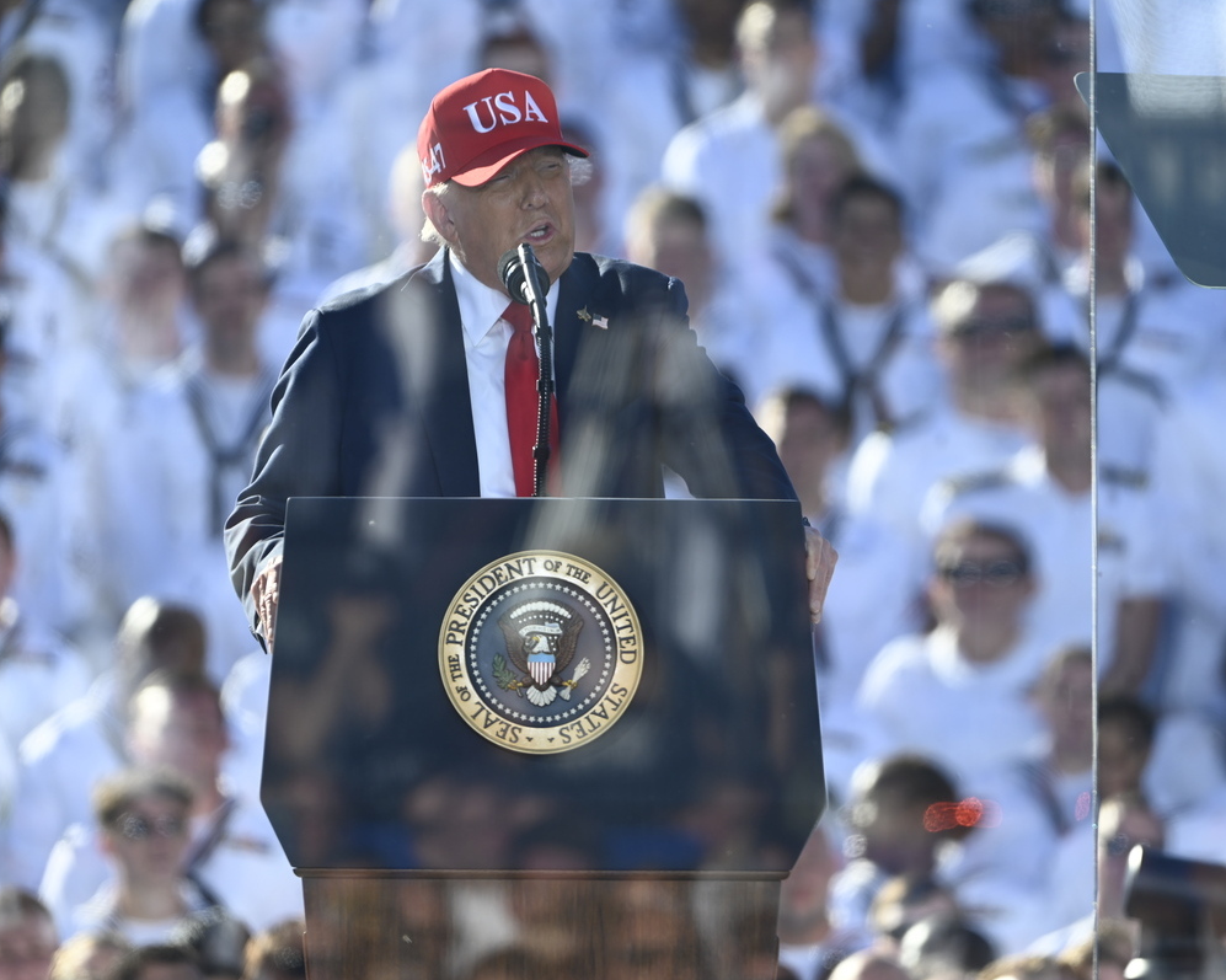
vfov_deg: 2.3
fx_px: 24594
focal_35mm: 678
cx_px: 601
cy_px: 491
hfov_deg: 2.9
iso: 100
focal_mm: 600
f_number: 6.3
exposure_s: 1/200
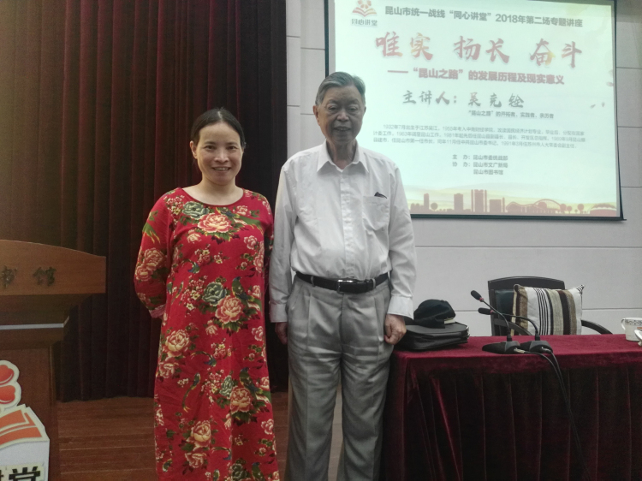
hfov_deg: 63.5
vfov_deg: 49.7
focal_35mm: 28
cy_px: 240
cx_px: 321
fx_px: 519
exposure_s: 1/33
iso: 198
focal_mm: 2.96
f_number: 2
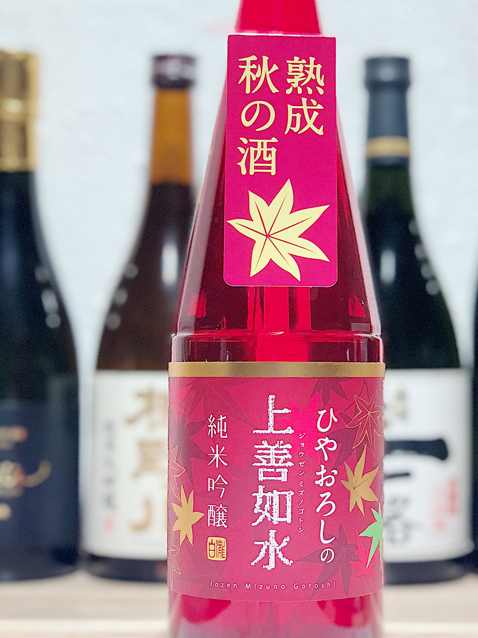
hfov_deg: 19.4
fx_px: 1399
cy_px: 324
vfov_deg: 25.7
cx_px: 276
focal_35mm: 76
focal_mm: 6
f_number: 2.4
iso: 160
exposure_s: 1/33
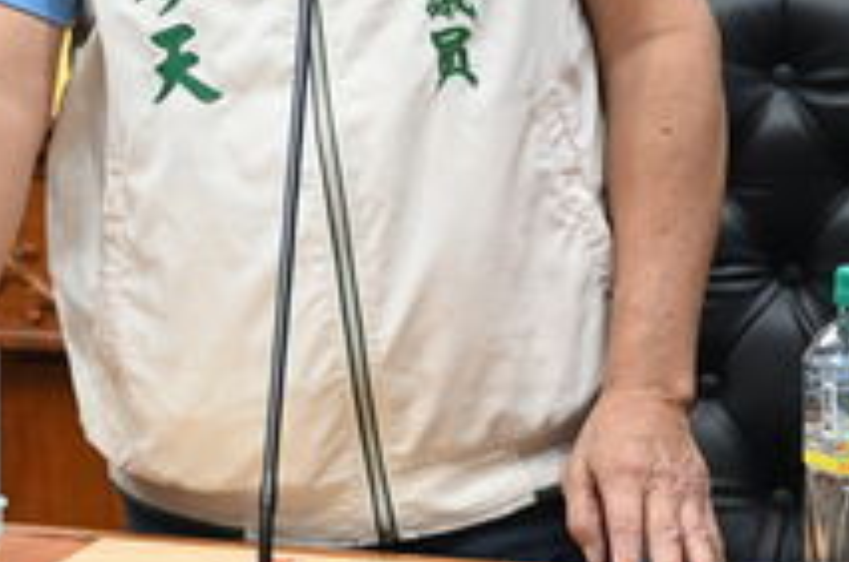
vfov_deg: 7.7
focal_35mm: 175
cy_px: -114
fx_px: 4118
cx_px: 247
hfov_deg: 11.8
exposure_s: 1/125
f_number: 4.8
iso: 1250
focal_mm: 62
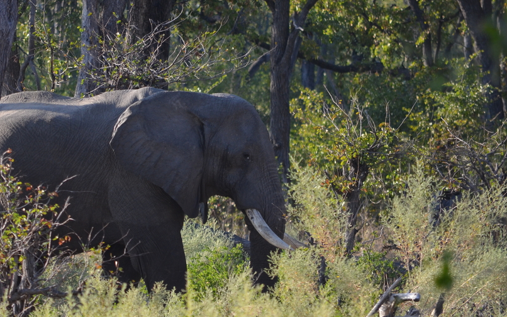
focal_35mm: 654
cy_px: 106
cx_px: 140
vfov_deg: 2.0
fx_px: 9038
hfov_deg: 3.2
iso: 400
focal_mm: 270
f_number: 5.6
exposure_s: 1/500
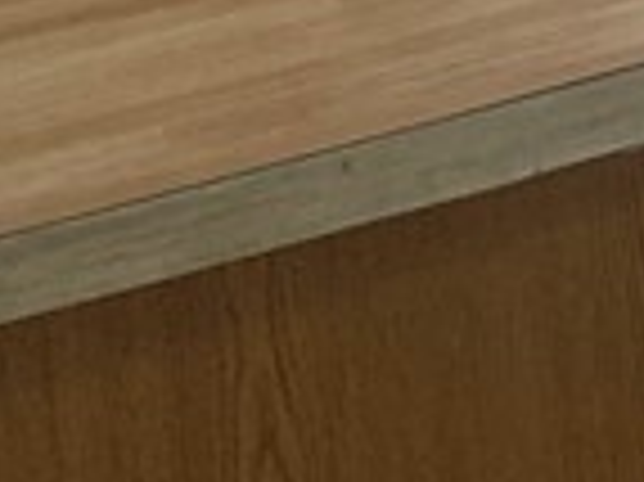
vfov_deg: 7.1
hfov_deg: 8.8
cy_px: -950
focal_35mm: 186
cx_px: 1927
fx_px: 3457
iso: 100
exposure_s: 1/120
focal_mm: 4.25
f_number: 1.8
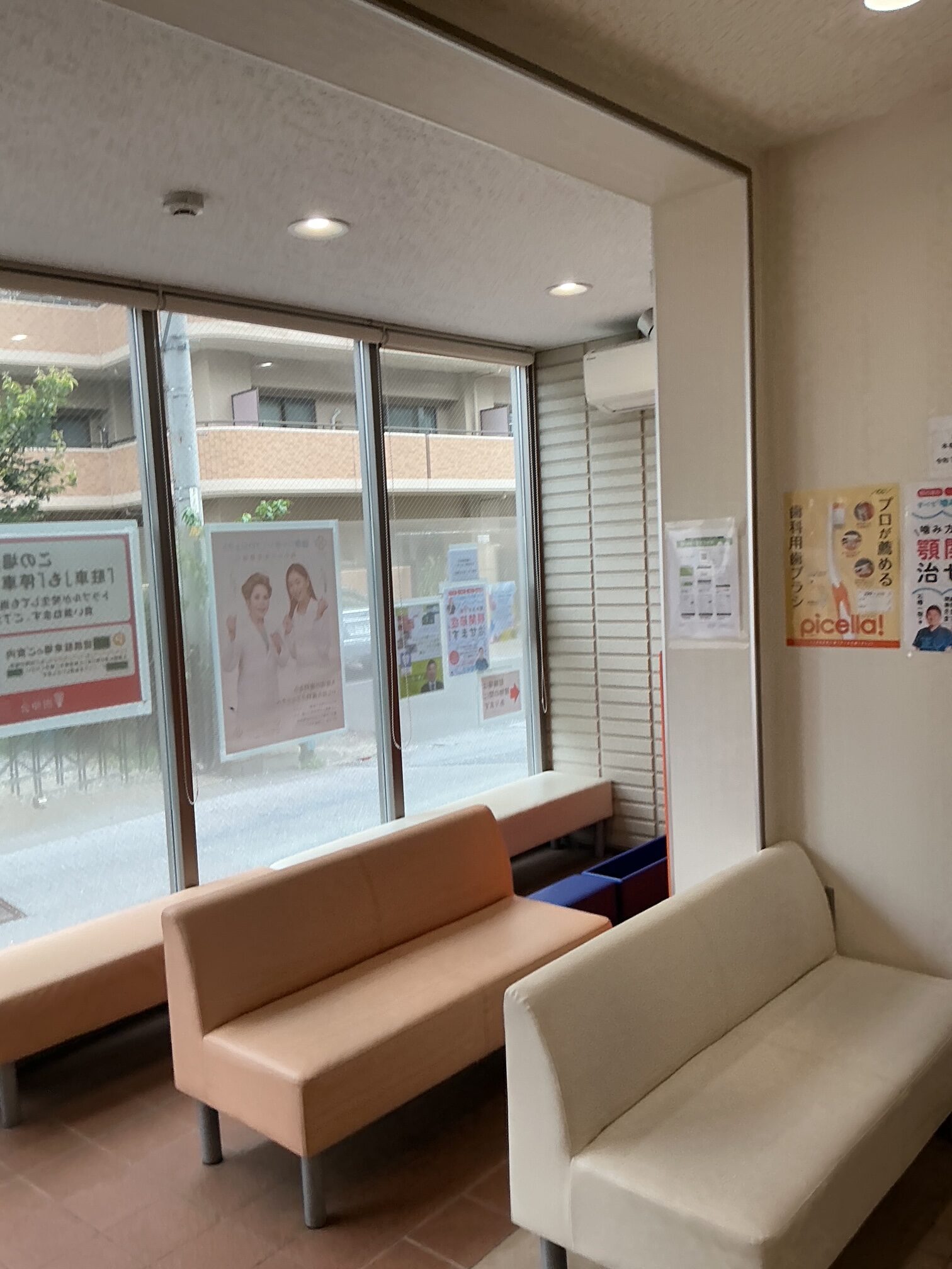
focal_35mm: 29
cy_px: 634
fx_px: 1063
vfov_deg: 61.7
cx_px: 476
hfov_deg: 48.2
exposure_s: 1/104
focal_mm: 3
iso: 16
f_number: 1.8
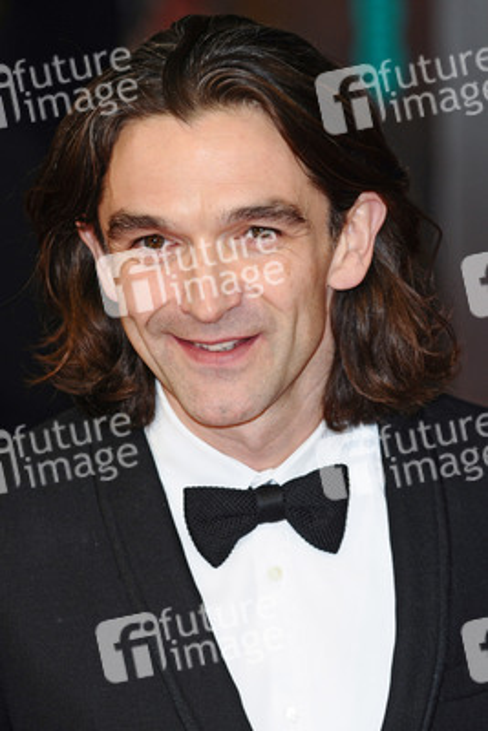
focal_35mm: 262
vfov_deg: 7.8
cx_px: 244
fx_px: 5332
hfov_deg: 5.2
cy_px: 366
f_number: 4.5
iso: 320
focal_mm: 175
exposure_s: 1/250
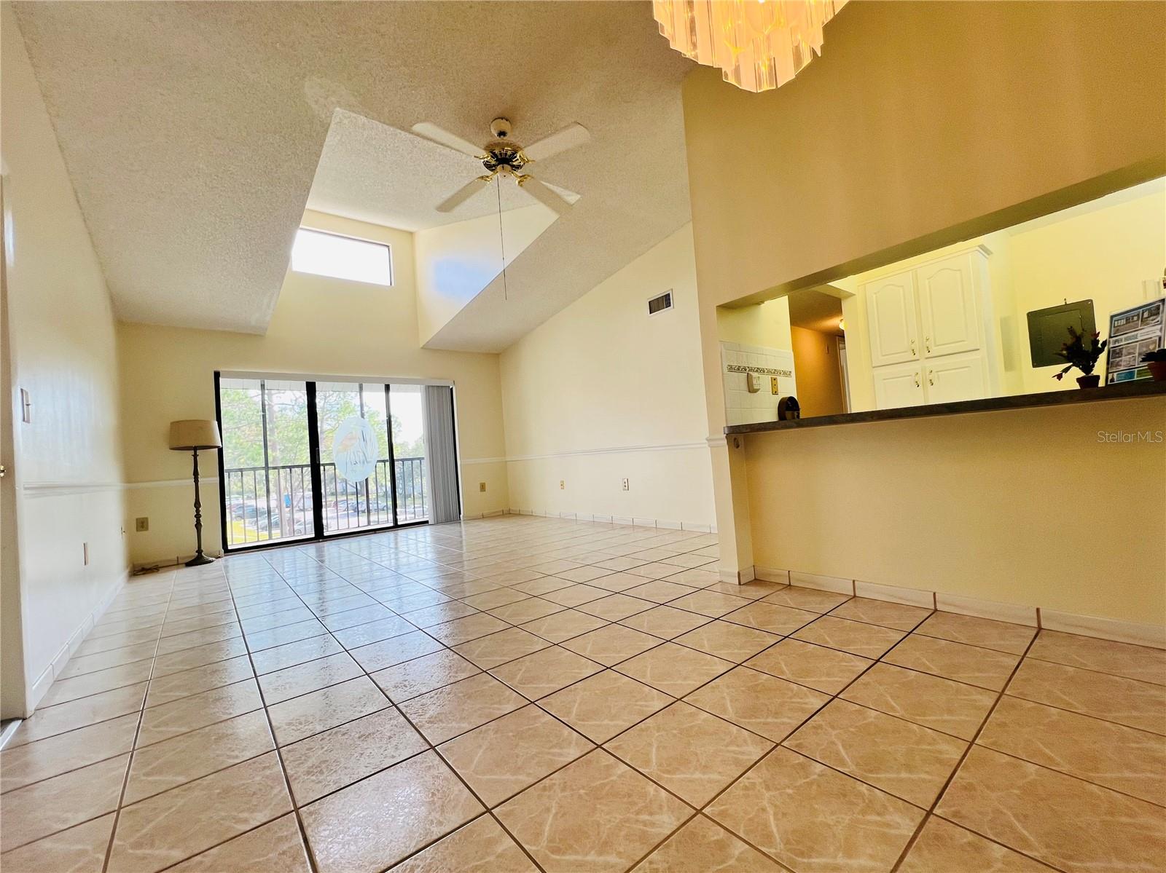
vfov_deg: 89.9
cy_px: 436
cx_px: 583
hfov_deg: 106.2
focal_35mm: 13
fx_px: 438
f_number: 1.8
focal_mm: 1.57
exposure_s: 1/120
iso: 40
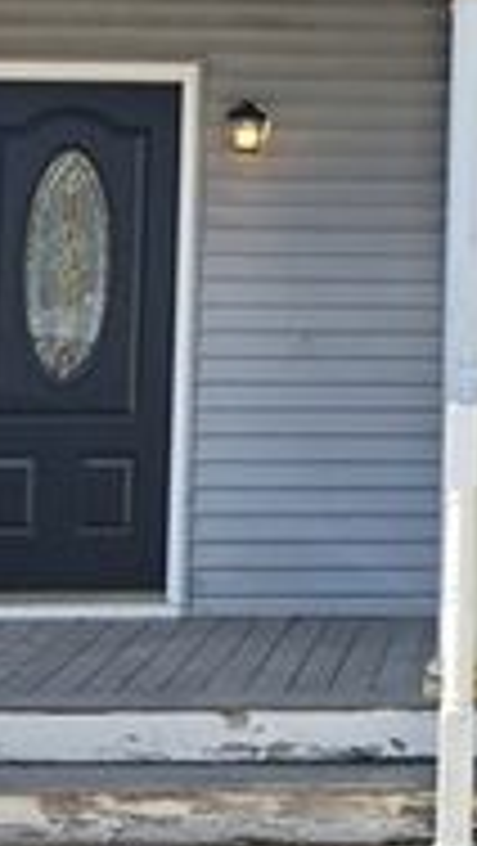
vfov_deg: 23.1
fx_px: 1998
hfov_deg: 13.2
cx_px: 576
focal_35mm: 89
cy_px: 43
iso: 40
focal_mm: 5.54
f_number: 1.8
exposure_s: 1/2174
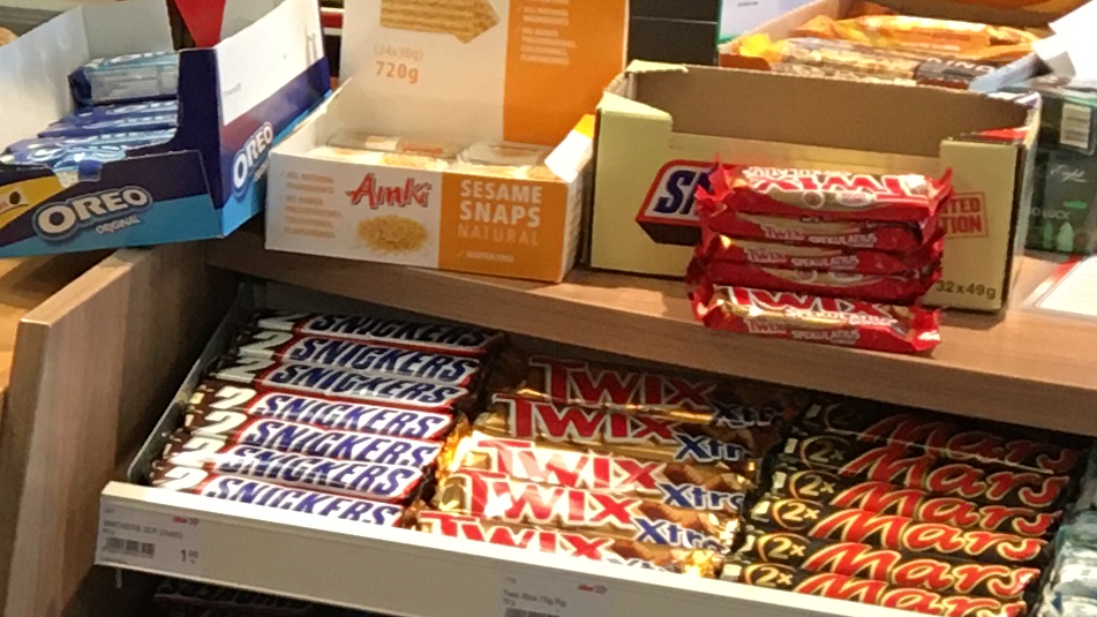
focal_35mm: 134
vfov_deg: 9.0
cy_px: 189
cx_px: -766
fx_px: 3898
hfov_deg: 14.4
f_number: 2.2
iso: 50
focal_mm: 4.15
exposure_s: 1/33
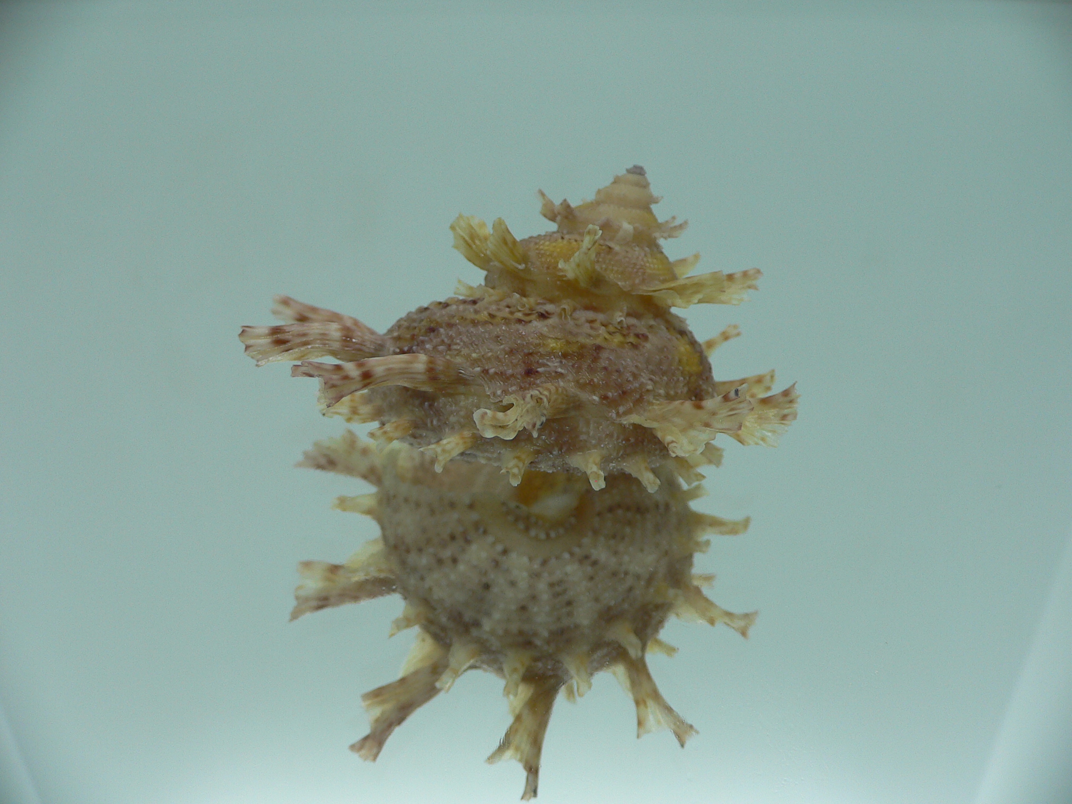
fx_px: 1084
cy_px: 402
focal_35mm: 35
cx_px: 536
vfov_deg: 40.7
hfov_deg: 52.6
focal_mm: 4.6
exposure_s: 1/60
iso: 80
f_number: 2.8
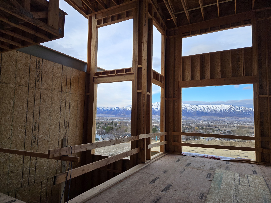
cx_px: 136
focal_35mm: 23
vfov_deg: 58.9
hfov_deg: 73.9
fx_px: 180
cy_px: 102
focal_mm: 5.4
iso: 25
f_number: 1.8
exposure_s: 1/385
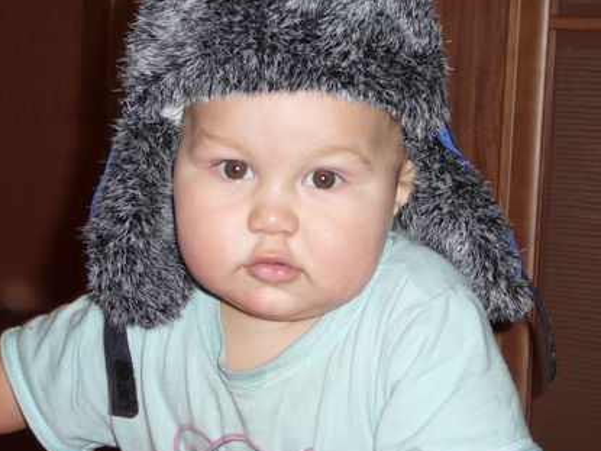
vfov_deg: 16.6
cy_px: 231
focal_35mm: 89
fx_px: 1545
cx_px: 280
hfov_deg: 22.0
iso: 100
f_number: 3.8
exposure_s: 1/30
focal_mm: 12.2
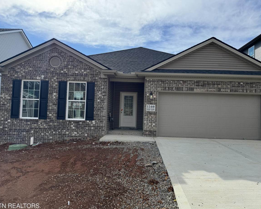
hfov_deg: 66.0
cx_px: 138
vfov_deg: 54.9
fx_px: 201
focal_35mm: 26
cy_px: 107
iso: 80
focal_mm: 6.76
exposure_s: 1/4049
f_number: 1.78
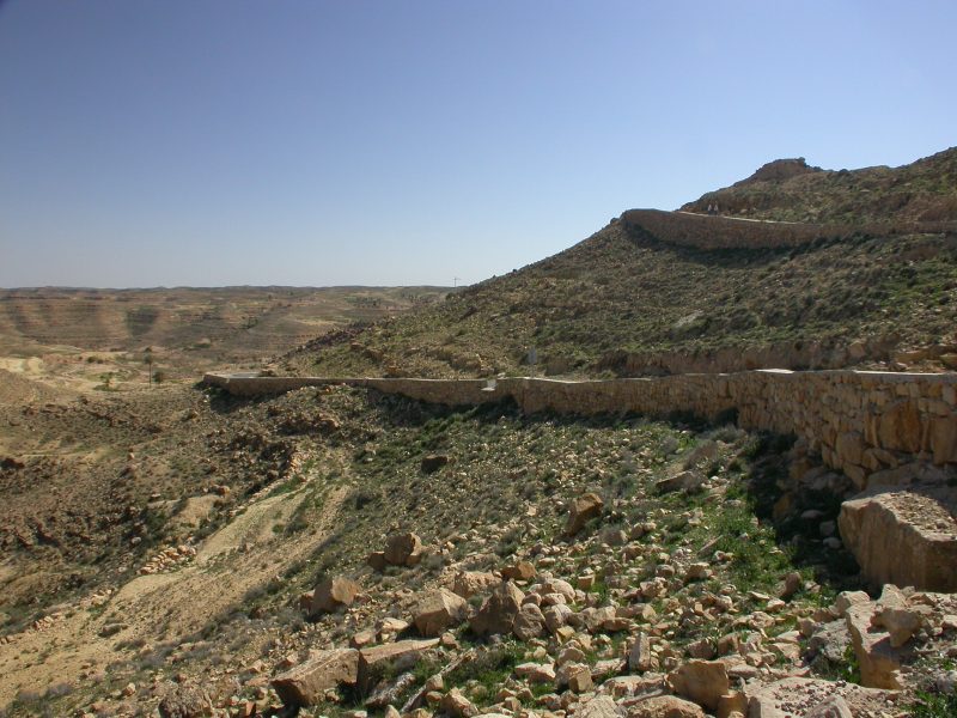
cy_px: 359
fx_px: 1051
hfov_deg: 49.0
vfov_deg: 37.7
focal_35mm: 38
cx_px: 478
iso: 100
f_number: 6
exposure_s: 1/178
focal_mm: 7.85
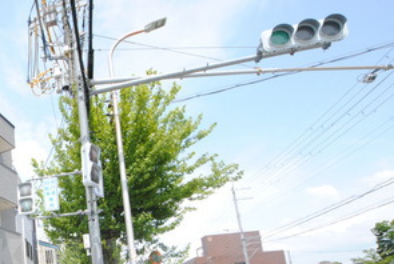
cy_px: 257
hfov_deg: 51.8
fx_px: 303
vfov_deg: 41.7
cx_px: -5
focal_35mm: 28
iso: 800
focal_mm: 8.5
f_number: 11
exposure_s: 1/500
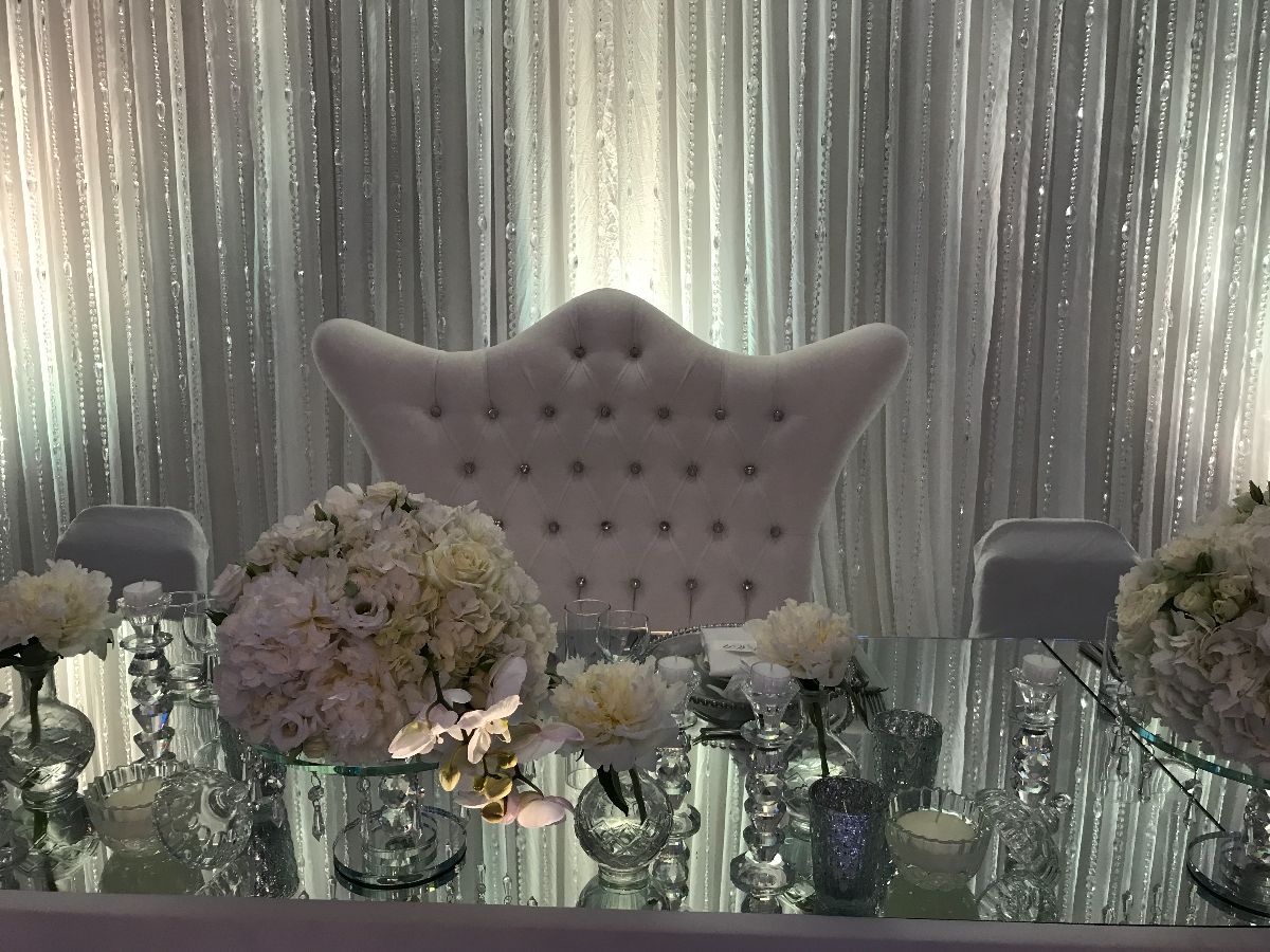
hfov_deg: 63.4
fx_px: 1027
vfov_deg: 49.7
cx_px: 635
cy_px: 476
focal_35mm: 28
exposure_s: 1/25
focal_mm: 3.99
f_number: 1.8
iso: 40
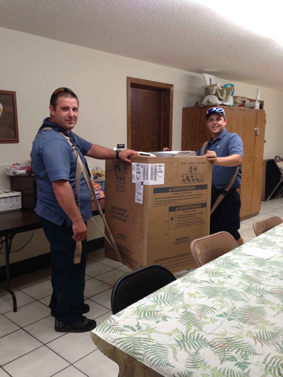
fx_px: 360
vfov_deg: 55.4
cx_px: 142
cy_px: 188
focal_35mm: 33
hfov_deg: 42.9
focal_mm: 4.12
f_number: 2.4
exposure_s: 1/20
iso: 64
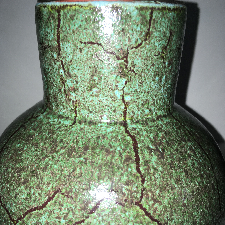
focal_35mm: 35
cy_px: 147
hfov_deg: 47.2
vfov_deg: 46.6
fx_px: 257
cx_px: 110
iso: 25
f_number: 2.2
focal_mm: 4.15
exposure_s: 1/88
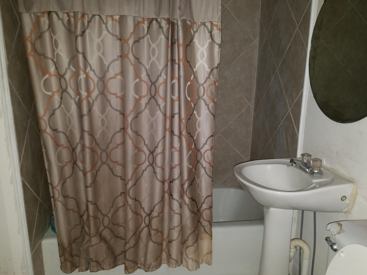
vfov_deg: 53.1
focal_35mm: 26
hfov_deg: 67.3
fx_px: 276
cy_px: 138
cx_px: 184
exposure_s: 1/15
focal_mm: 4.2
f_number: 1.7
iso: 125
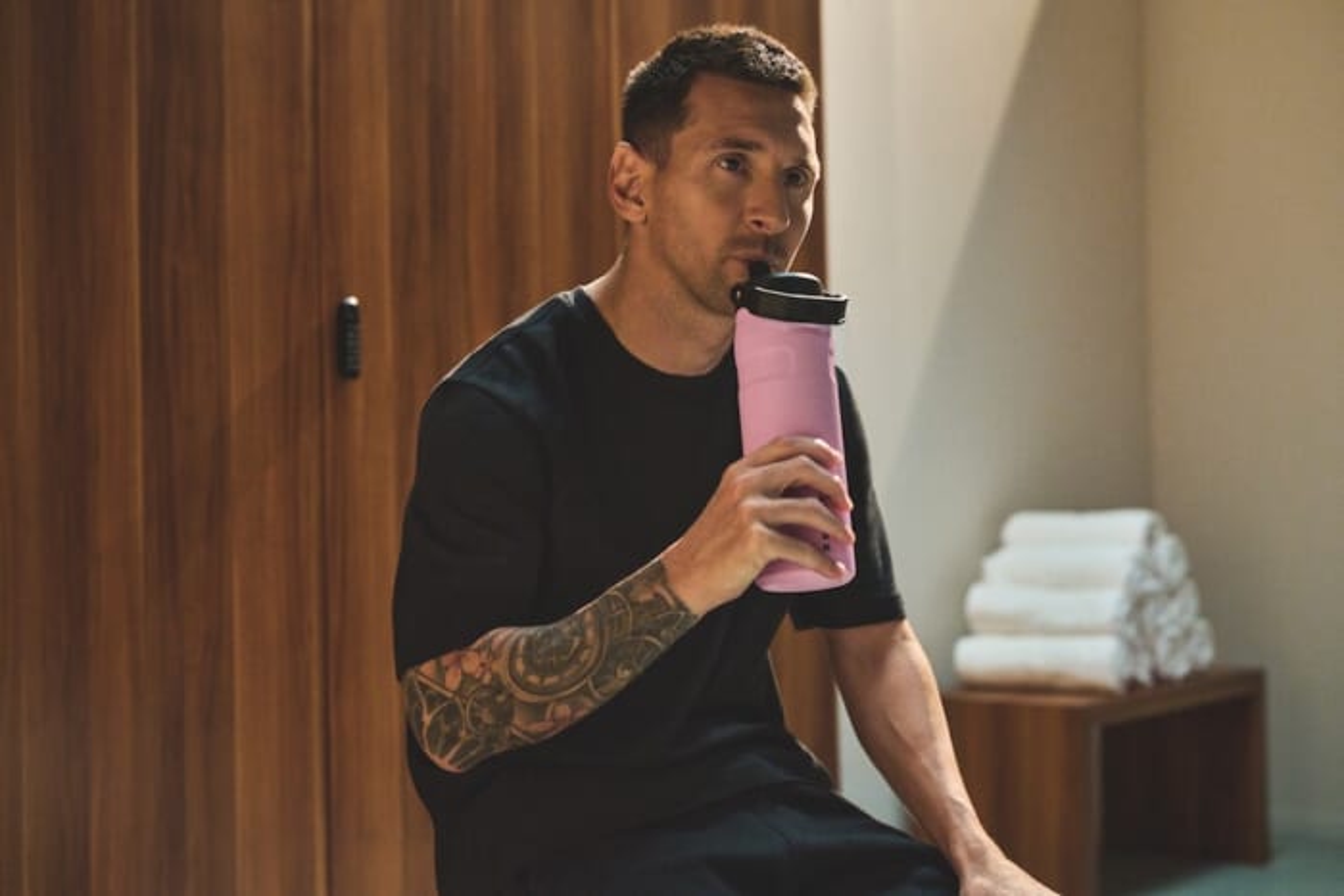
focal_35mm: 50
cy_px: 448
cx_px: 672
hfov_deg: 39.6
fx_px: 1867
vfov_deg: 27.0
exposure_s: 1/800
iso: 3200
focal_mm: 50
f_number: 2.8
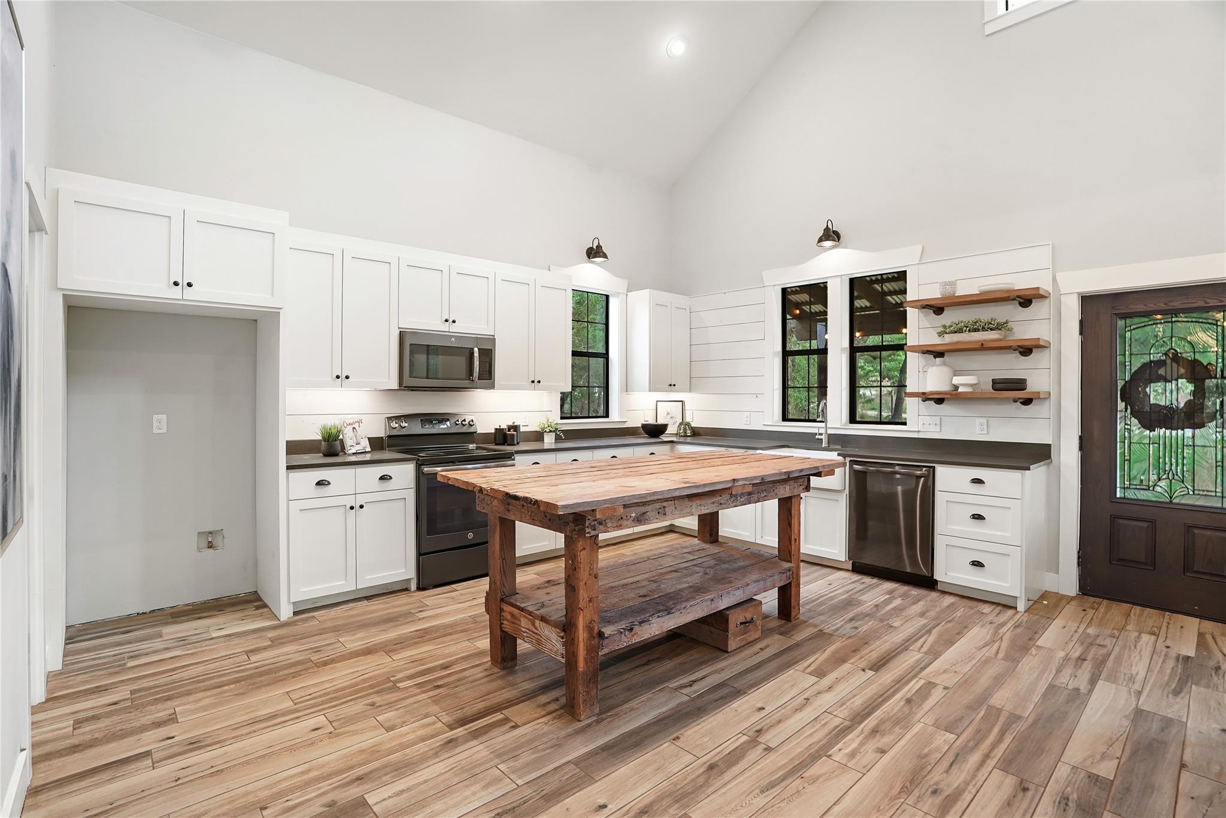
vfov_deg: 73.8
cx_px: 613
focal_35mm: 16
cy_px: 409
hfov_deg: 96.7
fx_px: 545
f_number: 5.6
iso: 640
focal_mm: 16
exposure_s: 1/40
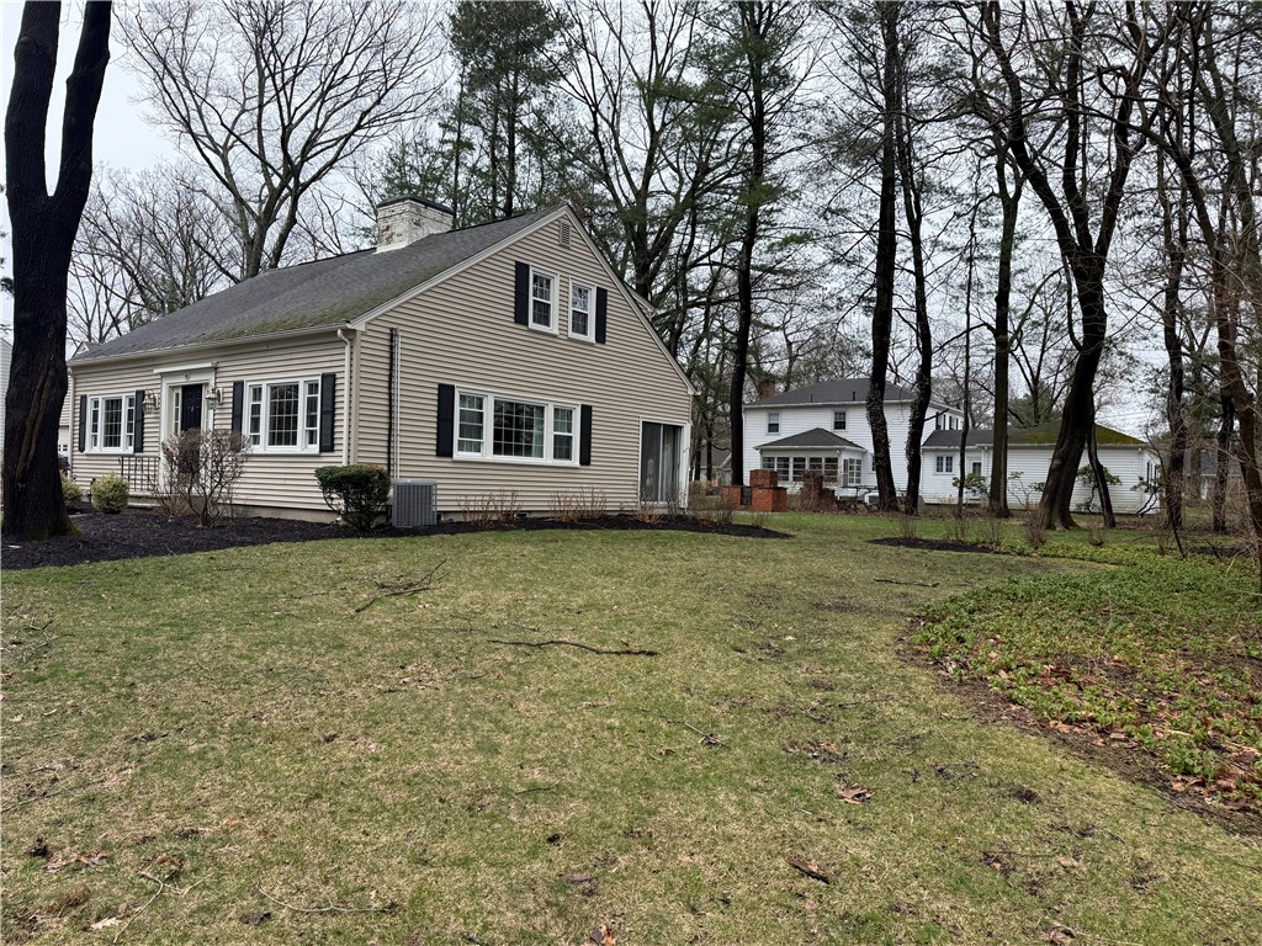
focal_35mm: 24
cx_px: 631
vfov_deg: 56.8
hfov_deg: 71.6
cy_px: 473
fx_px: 875
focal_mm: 6.76
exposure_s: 1/1727
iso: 100
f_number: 1.78
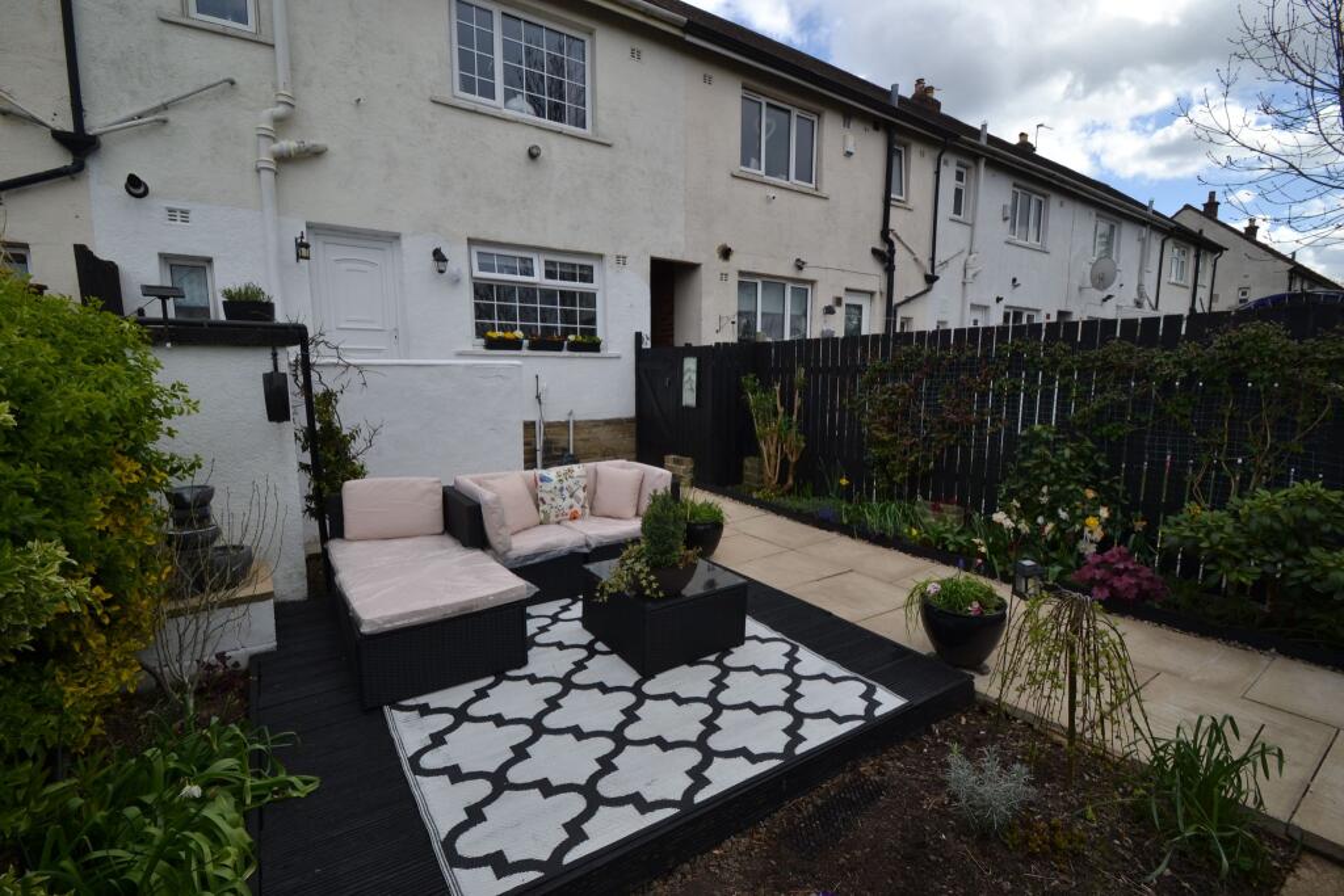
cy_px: 448
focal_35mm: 15
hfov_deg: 100.4
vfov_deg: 77.3
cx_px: 672
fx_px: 560
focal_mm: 10
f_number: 7.1
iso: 100
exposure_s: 1/200
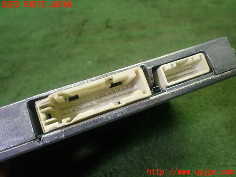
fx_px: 205
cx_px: 118
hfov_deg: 60.0
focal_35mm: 30
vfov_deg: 46.8
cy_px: 88
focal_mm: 5.4
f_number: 2.3
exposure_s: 1/125
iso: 320
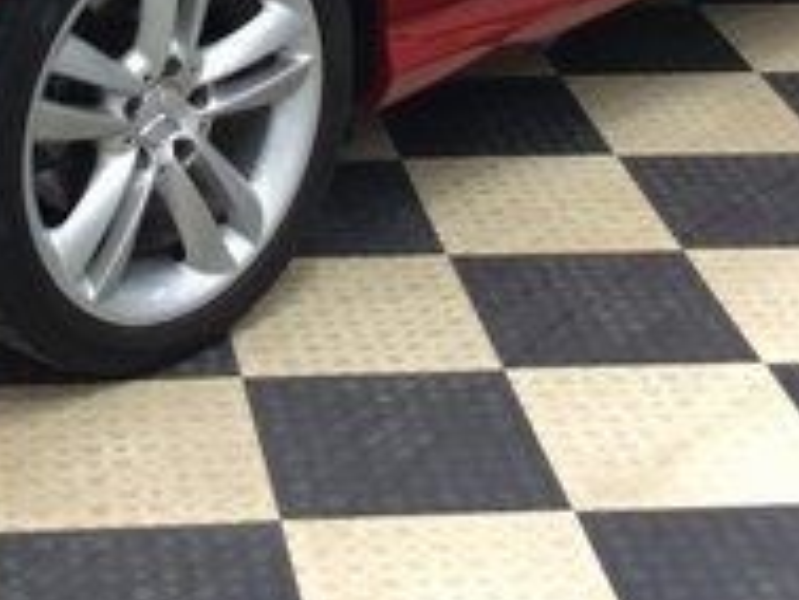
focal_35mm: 108
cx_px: 97
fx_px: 2494
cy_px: -254
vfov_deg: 13.1
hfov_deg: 17.9
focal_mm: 3.3
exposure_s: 1/24
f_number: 2.4
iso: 50
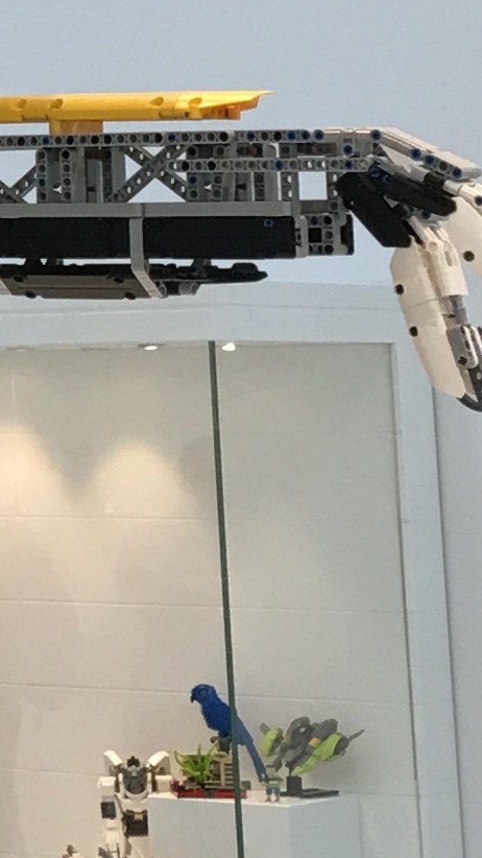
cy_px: -46
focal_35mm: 155
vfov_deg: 13.6
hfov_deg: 7.3
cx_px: -665
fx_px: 3524
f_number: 2.2
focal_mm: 4.15
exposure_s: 1/33
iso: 25
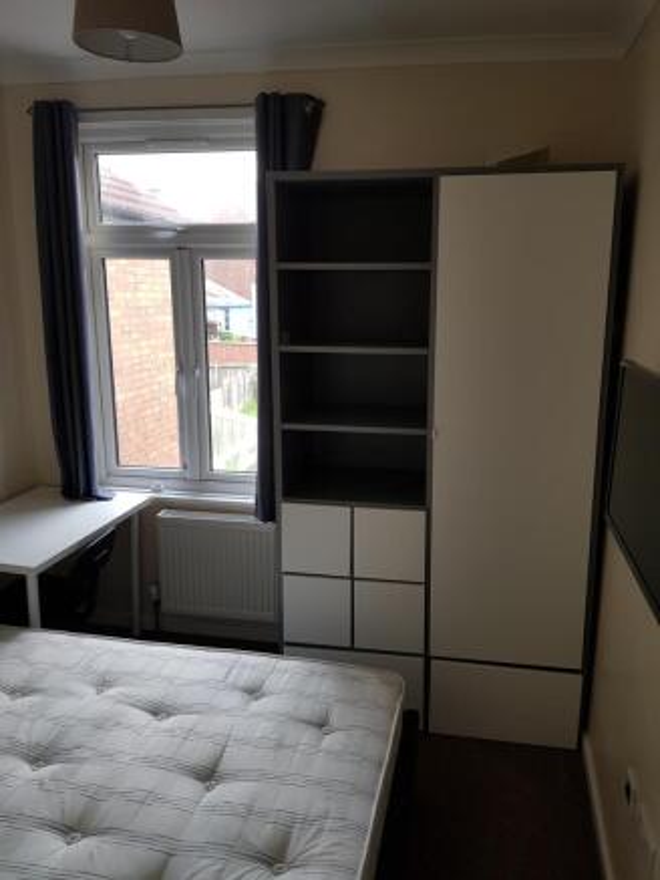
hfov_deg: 53.1
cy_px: 440
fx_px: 661
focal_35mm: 26
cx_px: 330
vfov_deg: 67.3
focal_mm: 4.2
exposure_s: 1/50
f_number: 1.7
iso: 50
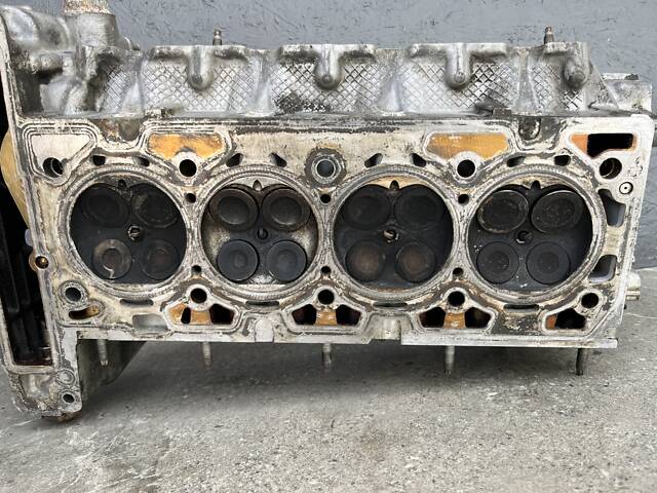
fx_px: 493
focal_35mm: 26
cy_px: 246
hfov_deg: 67.3
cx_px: 328
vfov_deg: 53.1
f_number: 1.6
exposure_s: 1/180
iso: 40
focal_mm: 5.1
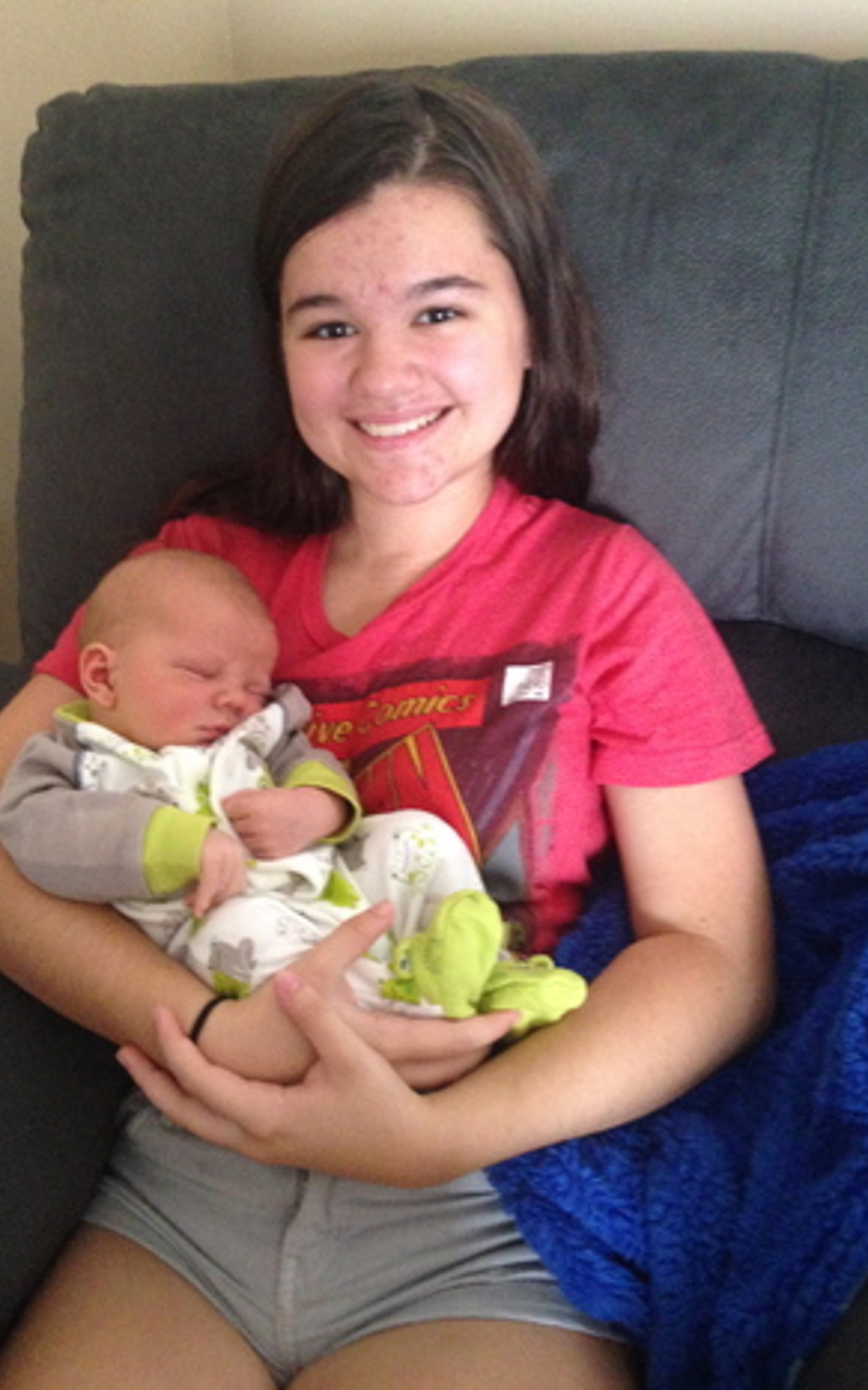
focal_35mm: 36
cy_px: 695
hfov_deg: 35.2
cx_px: 364
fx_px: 1363
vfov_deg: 54.0
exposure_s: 1/15
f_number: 2.4
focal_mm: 4.12
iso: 400
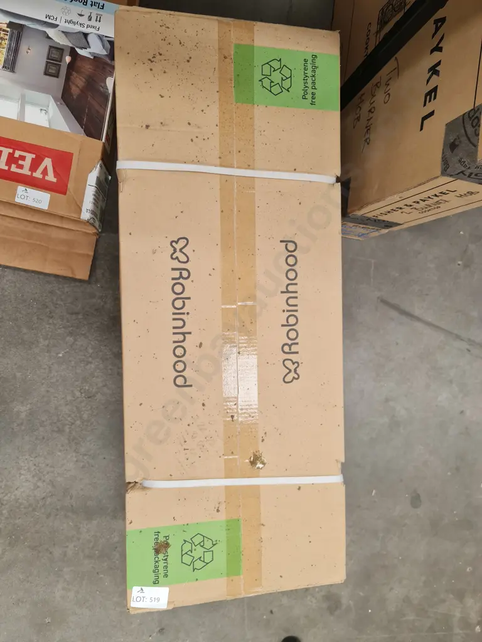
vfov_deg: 69.4
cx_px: 241
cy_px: 321
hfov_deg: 54.9
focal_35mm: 25
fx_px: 464
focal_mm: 7
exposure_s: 1/100
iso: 50
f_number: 1.8
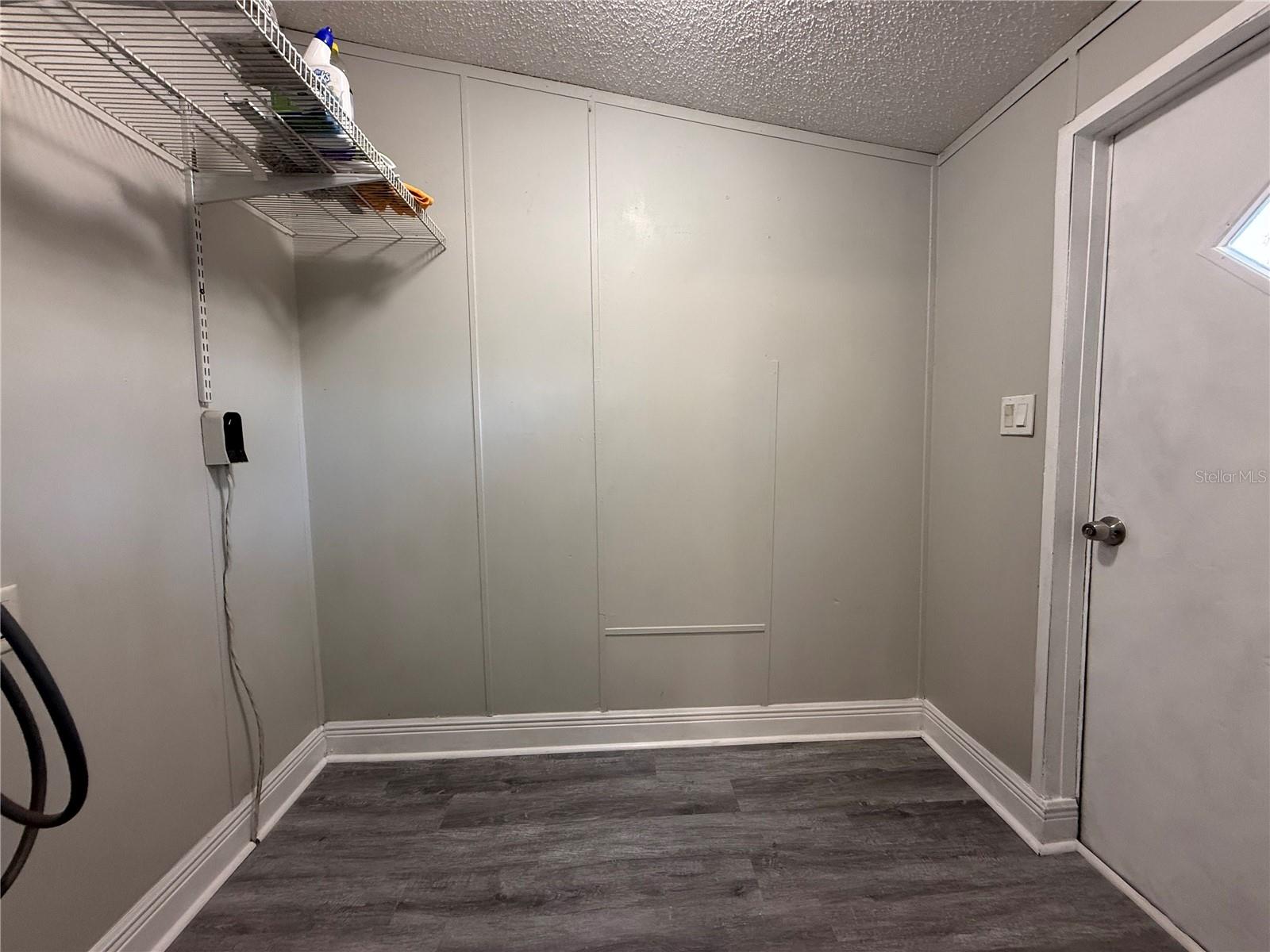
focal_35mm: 14
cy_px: 476
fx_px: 514
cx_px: 635
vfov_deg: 85.7
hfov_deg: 102.1
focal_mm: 2.22
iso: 160
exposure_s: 1/60
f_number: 2.2
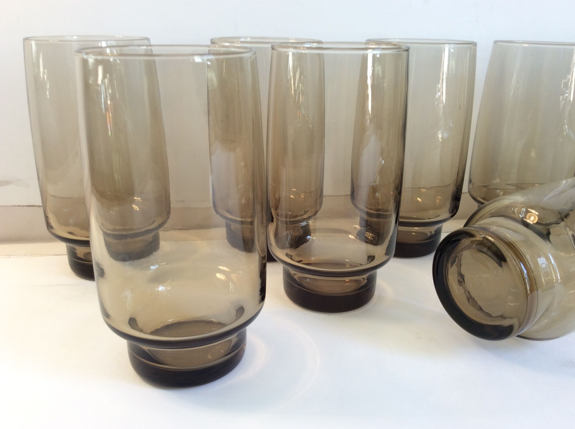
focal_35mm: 32
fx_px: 531
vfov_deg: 44.1
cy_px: 214
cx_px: 288
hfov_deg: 56.9
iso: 32
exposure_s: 1/50
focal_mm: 3.3
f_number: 2.4
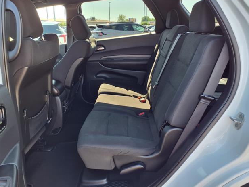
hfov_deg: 63.4
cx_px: 127
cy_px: 91
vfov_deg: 49.8
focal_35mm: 28
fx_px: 201
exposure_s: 1/120
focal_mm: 3.58
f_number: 1.9
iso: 50
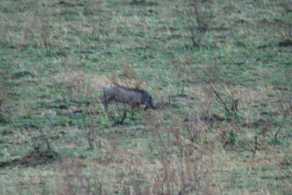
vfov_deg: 2.3
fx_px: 4871
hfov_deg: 3.4
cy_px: 98
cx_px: 146
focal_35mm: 600
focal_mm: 400
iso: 100
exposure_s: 1/60
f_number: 5.6
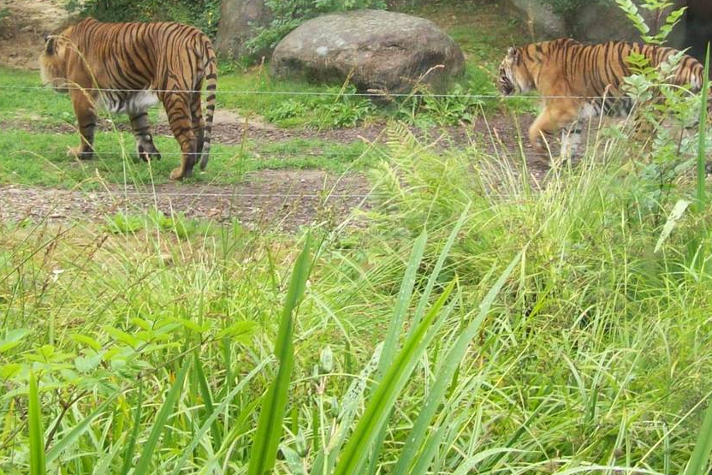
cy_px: 68
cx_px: 413
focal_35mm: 72
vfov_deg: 18.7
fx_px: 1424
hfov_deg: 28.0
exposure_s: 1/86.5
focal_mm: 6
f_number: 2.7
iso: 80
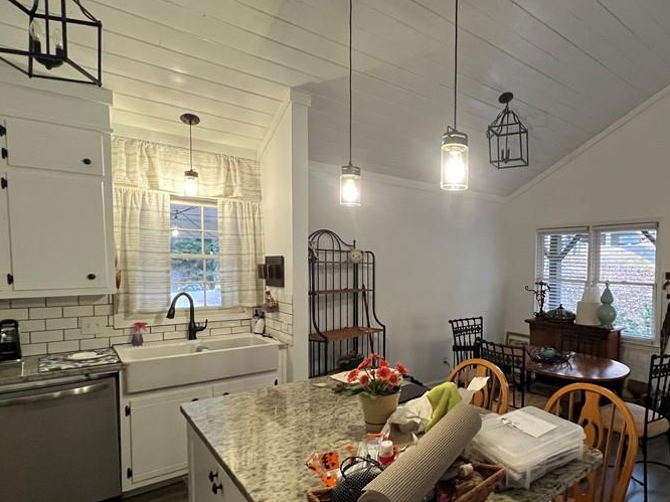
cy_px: 285
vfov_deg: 65.7
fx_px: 387
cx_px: 480
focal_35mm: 20
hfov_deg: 77.3
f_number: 1.8
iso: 320
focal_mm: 1.57
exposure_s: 1/60
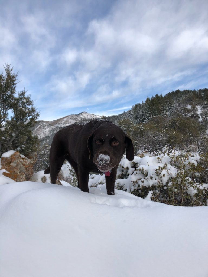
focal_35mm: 28
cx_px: 104
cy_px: 138
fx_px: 224
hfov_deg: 49.7
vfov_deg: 63.4
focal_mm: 3.99
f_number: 1.8
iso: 20
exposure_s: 1/1245
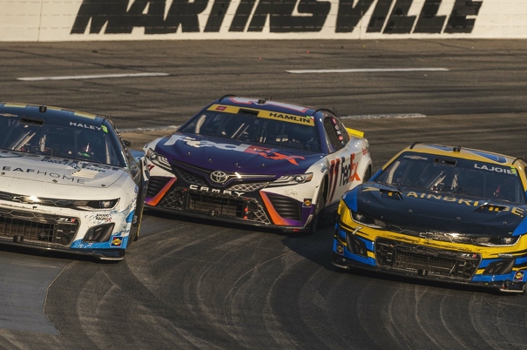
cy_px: 206
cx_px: 304
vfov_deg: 5.2
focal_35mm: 262
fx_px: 3831
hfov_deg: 7.9
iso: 100
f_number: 4.5
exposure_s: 1/500
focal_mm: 200
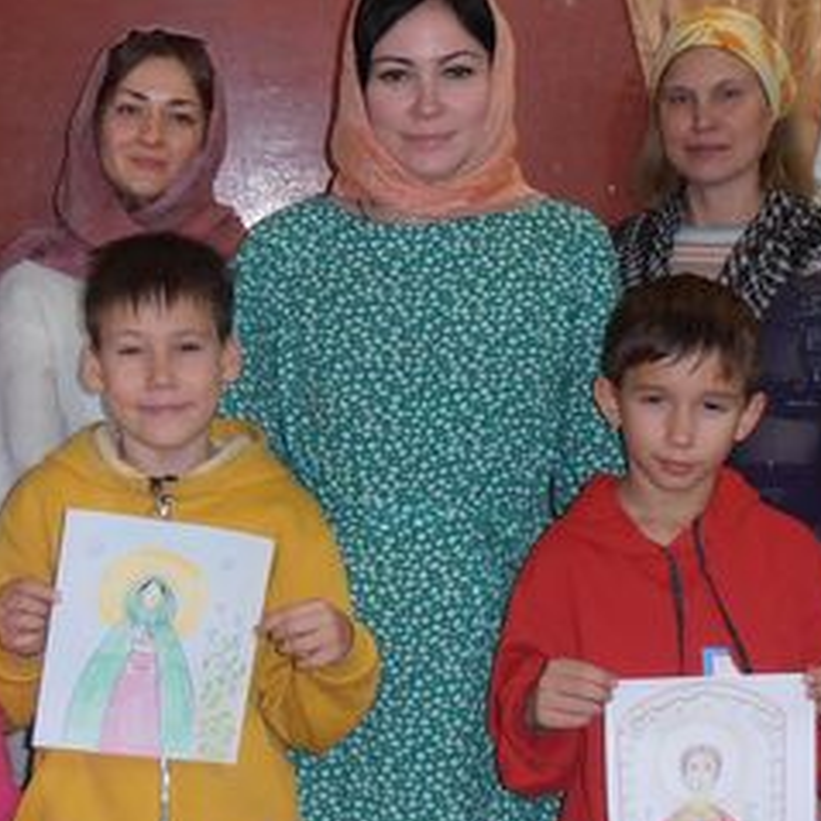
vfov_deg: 24.2
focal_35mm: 71
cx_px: 374
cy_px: 254
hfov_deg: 24.3
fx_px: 1905
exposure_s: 1/30
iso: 125
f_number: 3
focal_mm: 4.2
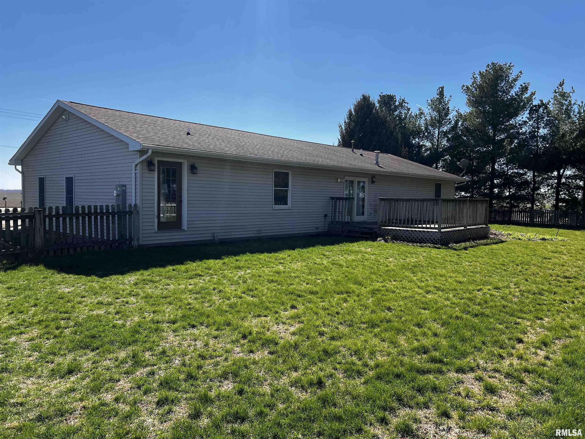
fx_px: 439
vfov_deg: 53.1
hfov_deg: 67.3
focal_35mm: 26
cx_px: 292
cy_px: 220
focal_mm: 5.7
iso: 50
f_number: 1.5
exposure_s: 1/3831
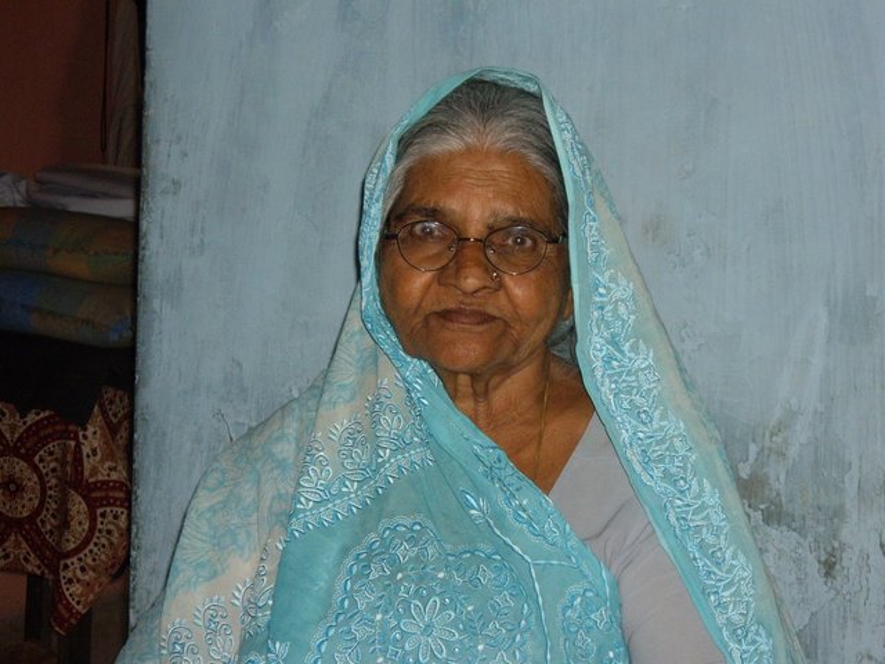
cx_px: 442
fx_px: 2403
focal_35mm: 94
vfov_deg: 15.7
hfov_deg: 20.9
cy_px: 332
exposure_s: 1/100
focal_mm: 15.3
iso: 200
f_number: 4.6
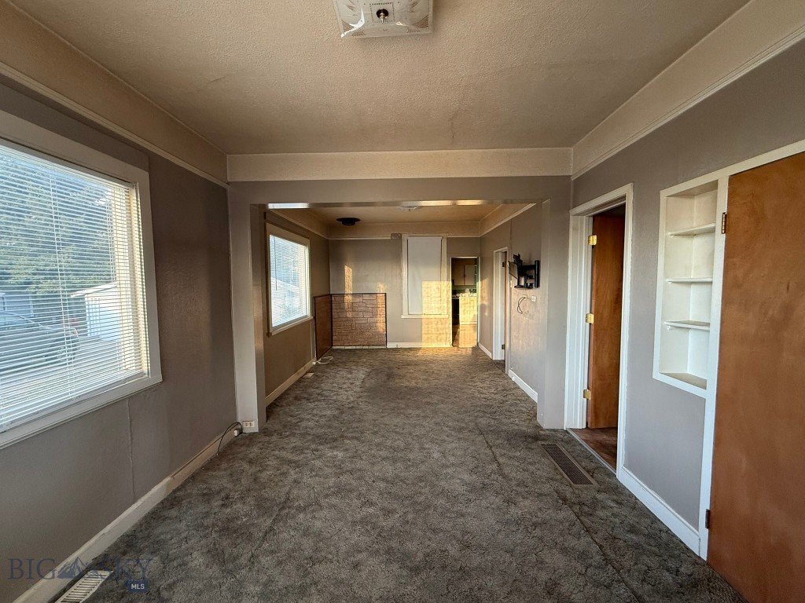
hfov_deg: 102.1
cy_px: 302
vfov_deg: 85.7
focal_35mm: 14
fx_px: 326
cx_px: 402
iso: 250
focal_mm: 2.22
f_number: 2.2
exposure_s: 1/99
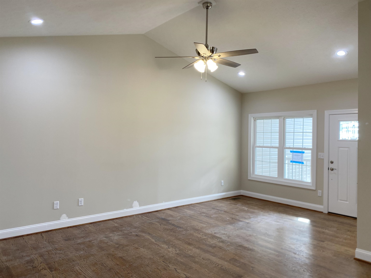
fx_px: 279
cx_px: 186
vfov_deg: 53.1
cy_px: 139
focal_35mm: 26
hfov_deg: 67.3
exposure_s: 1/60
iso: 64
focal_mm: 4.25
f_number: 1.8
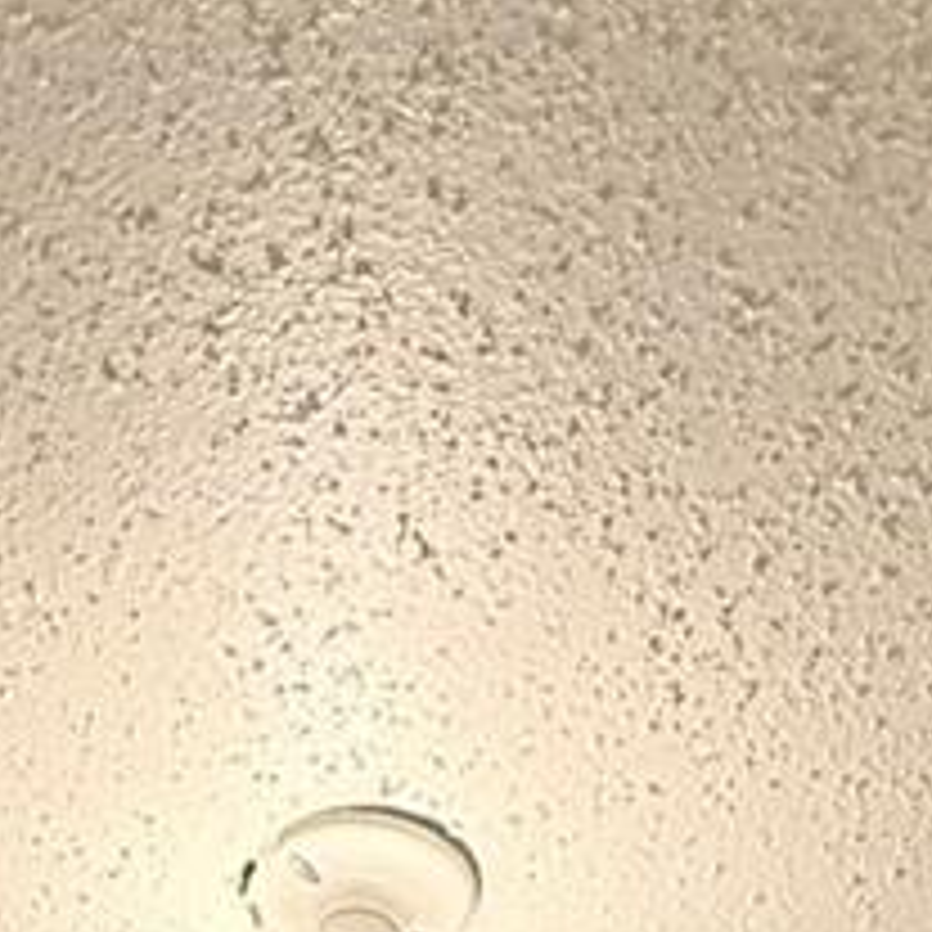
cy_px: 3003
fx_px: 2802
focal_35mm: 92
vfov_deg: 10.5
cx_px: 284
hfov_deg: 18.8
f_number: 2.2
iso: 320
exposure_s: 1/120
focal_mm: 2.22
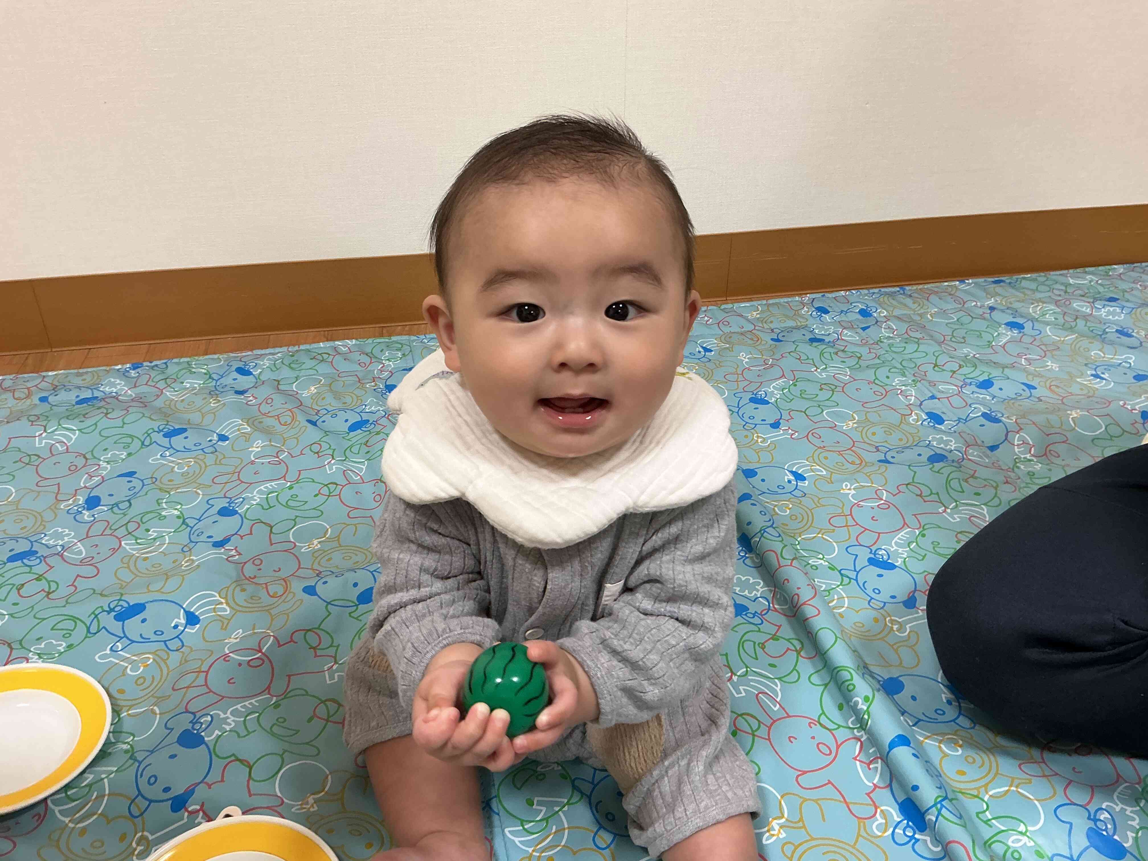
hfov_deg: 61.7
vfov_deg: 48.2
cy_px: 430
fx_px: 962
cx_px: 574
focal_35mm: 29
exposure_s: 1/60
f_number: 1.8
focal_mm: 3
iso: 64
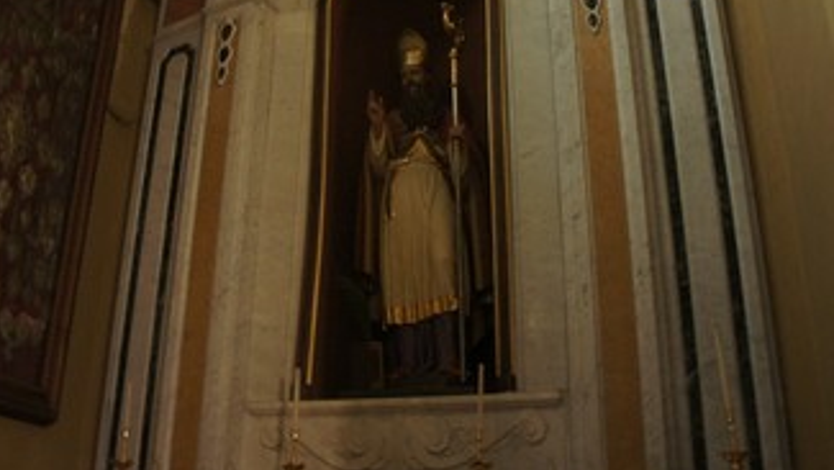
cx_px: 377
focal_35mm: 40
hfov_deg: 50.4
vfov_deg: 29.5
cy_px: 154
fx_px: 885
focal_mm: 18
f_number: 3.5
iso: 1600
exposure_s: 1/5
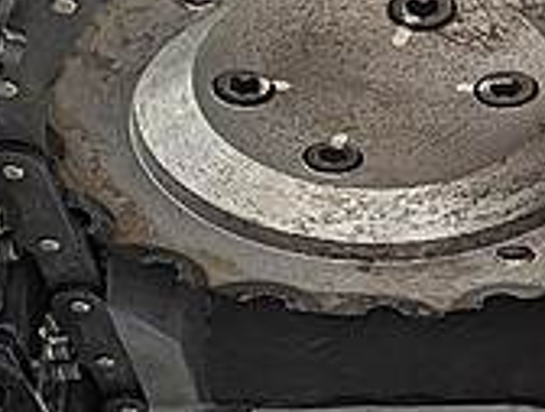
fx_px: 1500
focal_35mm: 95
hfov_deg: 20.6
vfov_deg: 15.6
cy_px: 261
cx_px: 315
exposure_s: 1/24
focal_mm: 5.43
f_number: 1.89
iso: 362
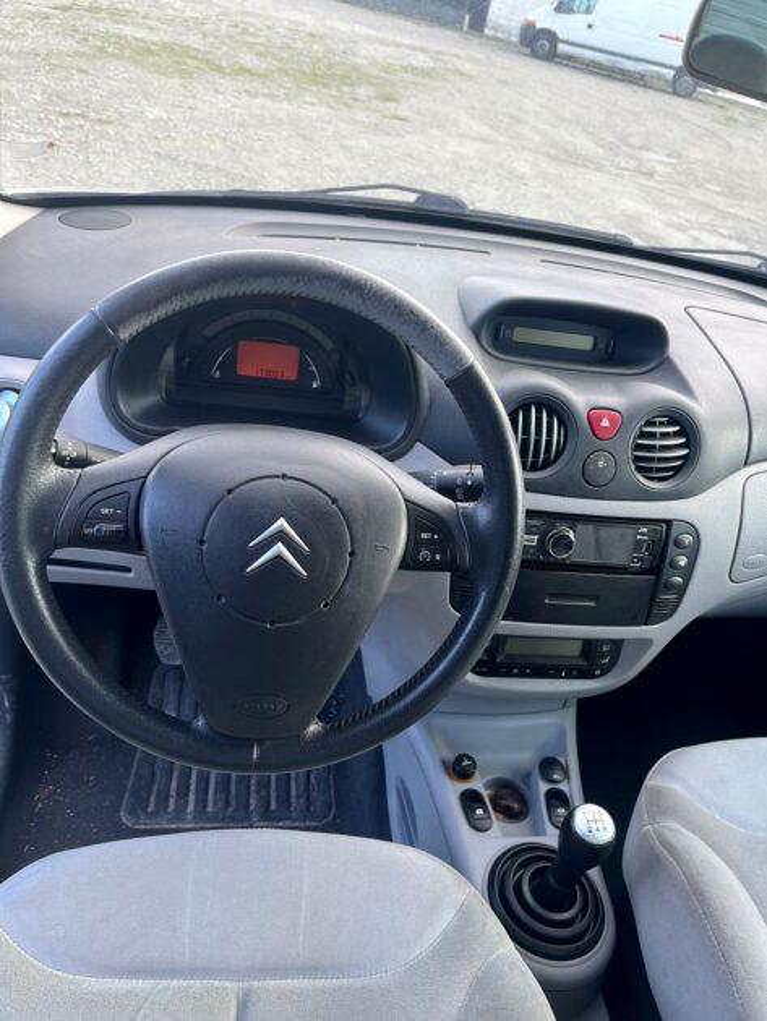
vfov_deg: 67.3
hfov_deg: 53.1
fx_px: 768
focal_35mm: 26
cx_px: 384
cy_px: 510
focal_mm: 5.1
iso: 32
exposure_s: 1/129
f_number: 1.6
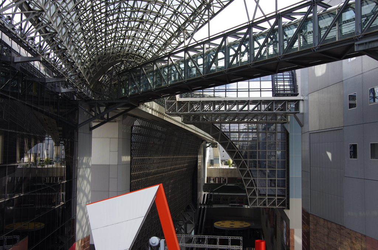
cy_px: 125
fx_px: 377
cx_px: 189
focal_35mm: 36
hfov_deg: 53.2
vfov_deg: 36.7
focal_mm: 24
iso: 640
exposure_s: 1/320
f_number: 8
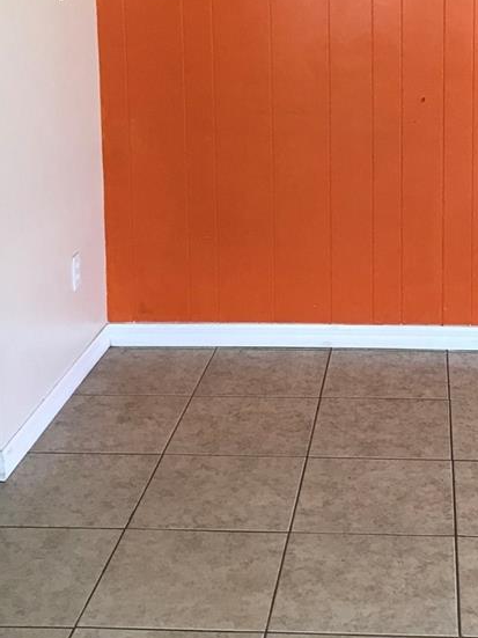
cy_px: 108
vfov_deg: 30.7
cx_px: 372
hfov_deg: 23.7
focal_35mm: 61
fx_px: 1124
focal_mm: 3.99
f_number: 1.8
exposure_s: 1/30
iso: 25
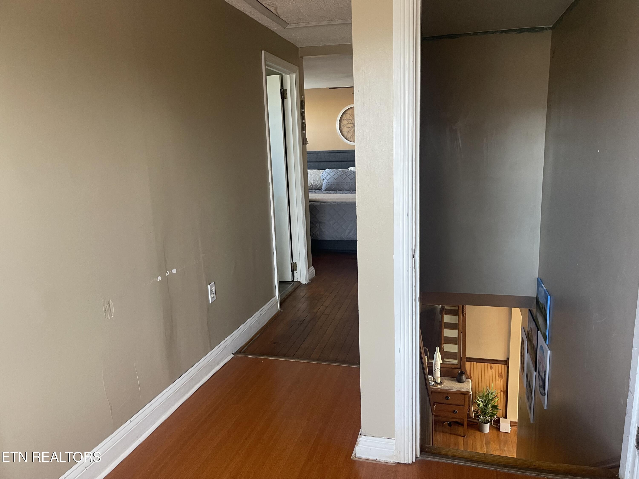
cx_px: 320
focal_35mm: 25
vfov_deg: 54.9
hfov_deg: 69.4
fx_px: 461
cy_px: 240
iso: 250
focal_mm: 5.1
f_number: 1.6
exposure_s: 1/60
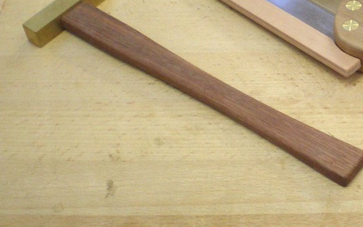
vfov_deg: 16.0
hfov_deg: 24.4
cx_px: 359
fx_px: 802
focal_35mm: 81
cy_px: 31
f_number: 3.1
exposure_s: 1/50
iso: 250
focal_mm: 6.3
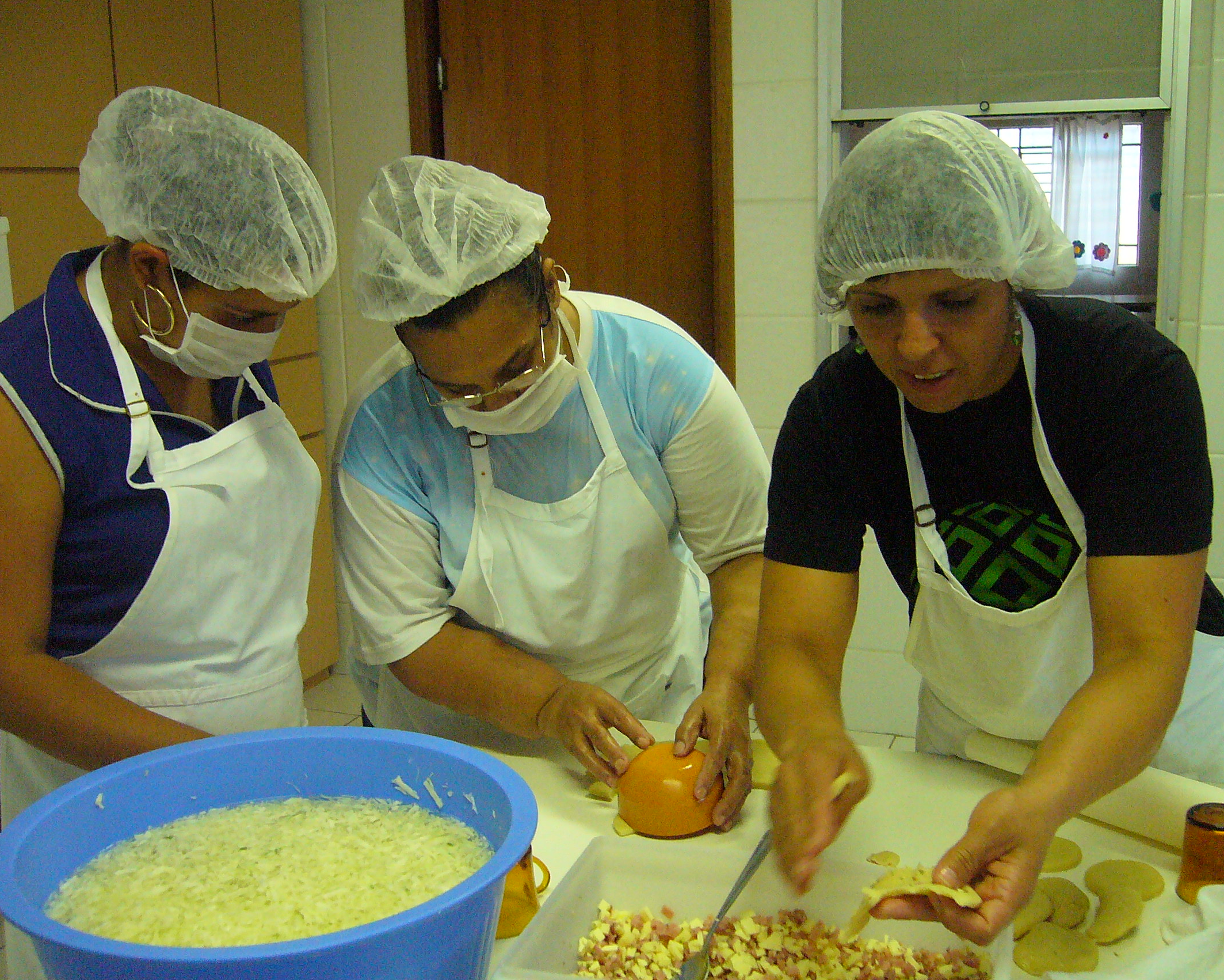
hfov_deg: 49.1
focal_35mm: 37
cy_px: 485
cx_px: 615
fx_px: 1340
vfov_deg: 40.1
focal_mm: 5.8
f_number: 2.8
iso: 400
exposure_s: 1/60
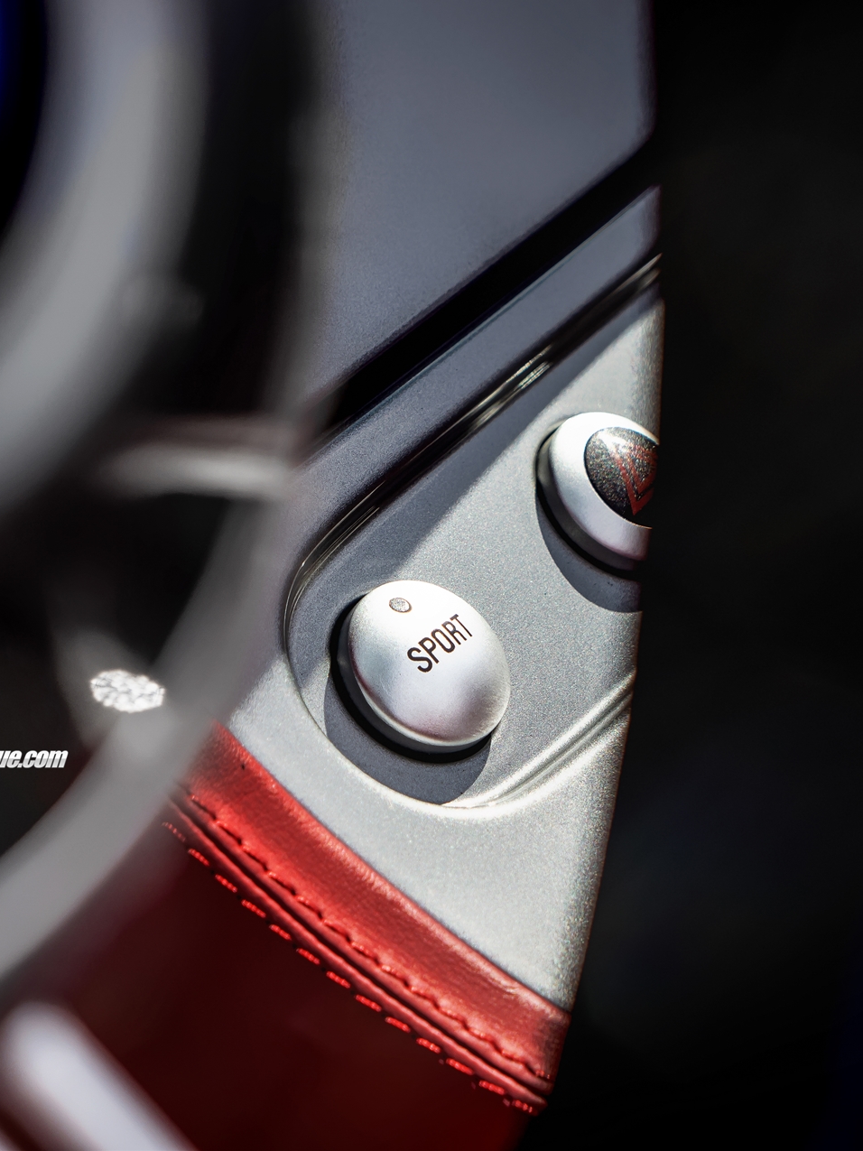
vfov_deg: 13.0
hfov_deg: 9.8
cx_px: 322
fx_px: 5053
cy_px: 574
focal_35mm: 152
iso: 100
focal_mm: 70
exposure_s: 1/125
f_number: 6.3
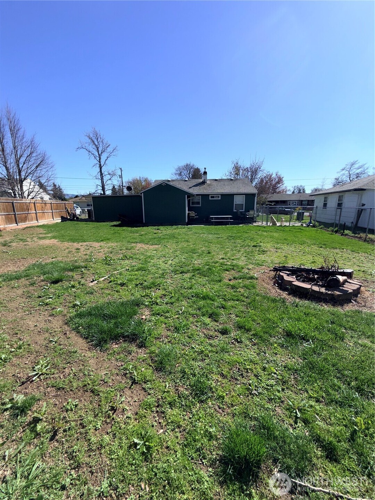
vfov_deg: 102.1
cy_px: 250
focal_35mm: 14
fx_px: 202
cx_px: 188
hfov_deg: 85.7
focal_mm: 2.22
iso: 16
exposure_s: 1/1211
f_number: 2.2
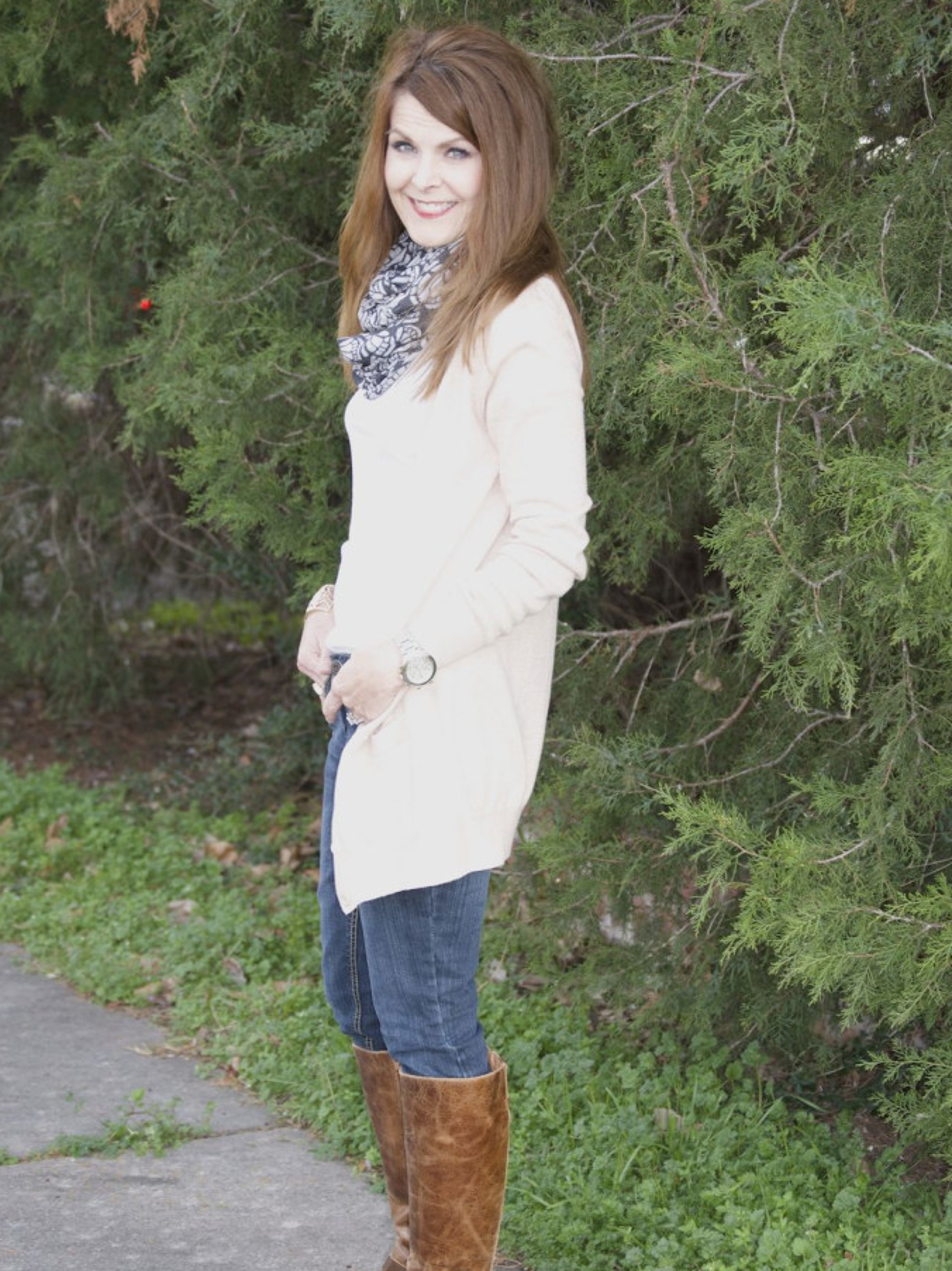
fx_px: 3962
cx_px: 474
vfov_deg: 18.2
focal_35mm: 108
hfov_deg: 13.7
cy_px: 666
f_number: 4.2
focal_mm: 66
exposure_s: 1/125
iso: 400
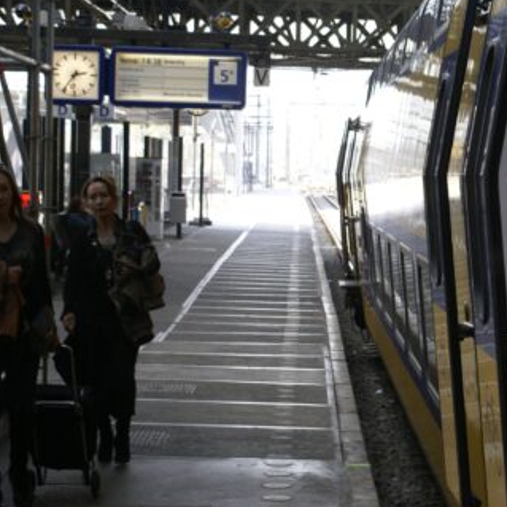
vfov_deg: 14.5
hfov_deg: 14.4
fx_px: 1988
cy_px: 224
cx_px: 470
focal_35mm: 120
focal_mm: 50
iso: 250
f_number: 5.6
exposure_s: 1/80
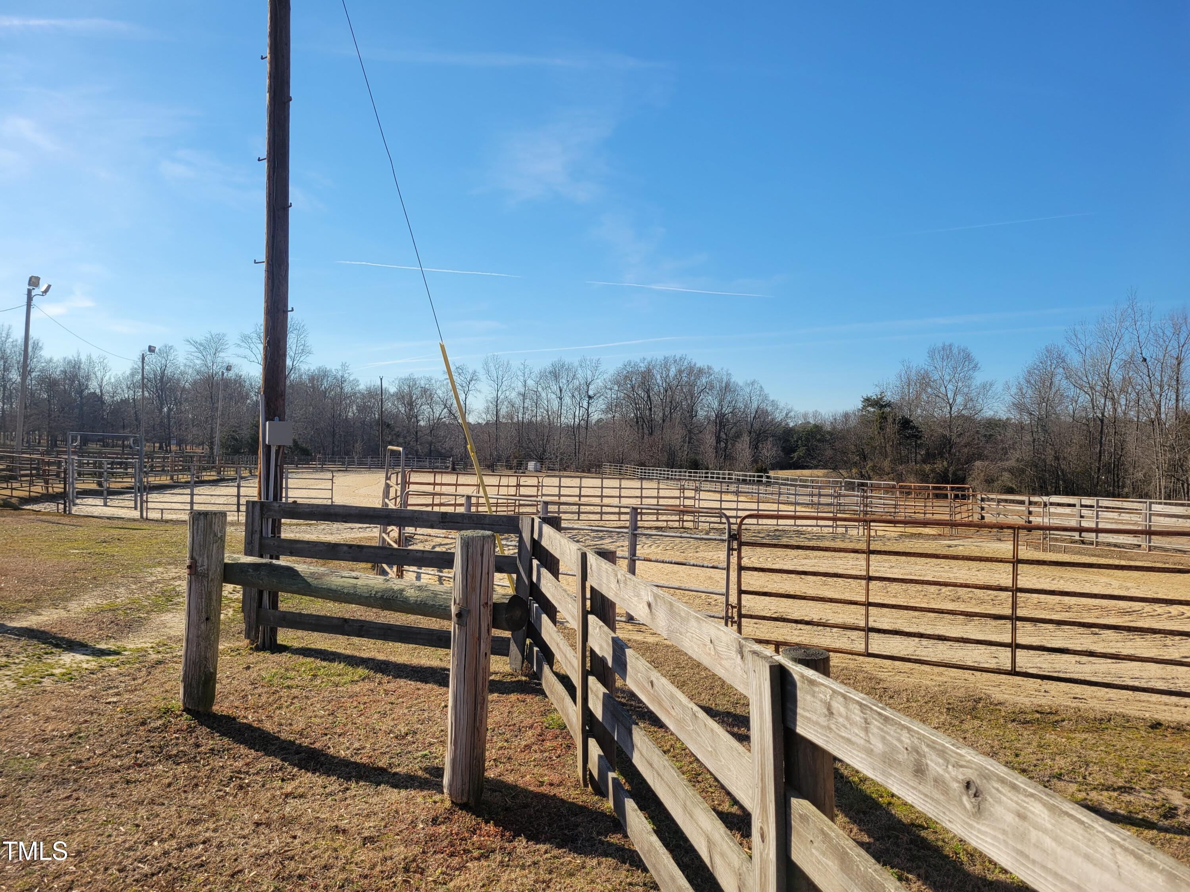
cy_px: 446
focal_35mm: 26
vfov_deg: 53.1
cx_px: 595
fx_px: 894
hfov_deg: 67.3
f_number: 1.8
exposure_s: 1/2510
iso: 40
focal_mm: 5.4
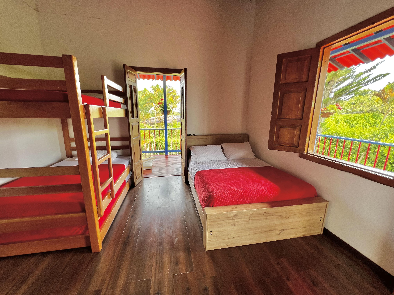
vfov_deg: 89.9
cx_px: 197
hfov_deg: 106.2
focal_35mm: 13
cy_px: 148
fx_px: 148
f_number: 1.8
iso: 40
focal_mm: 1.57
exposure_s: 1/99
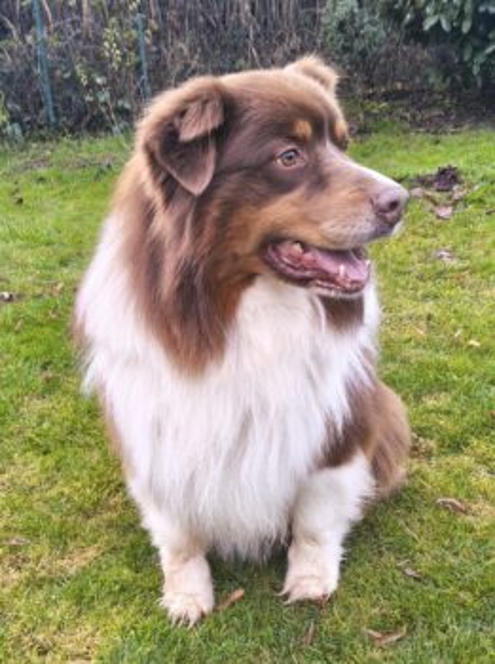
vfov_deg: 71.7
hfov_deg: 56.6
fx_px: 459
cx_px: 248
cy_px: 332
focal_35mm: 24
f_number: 1.8
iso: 330
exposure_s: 1/100
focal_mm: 5.56
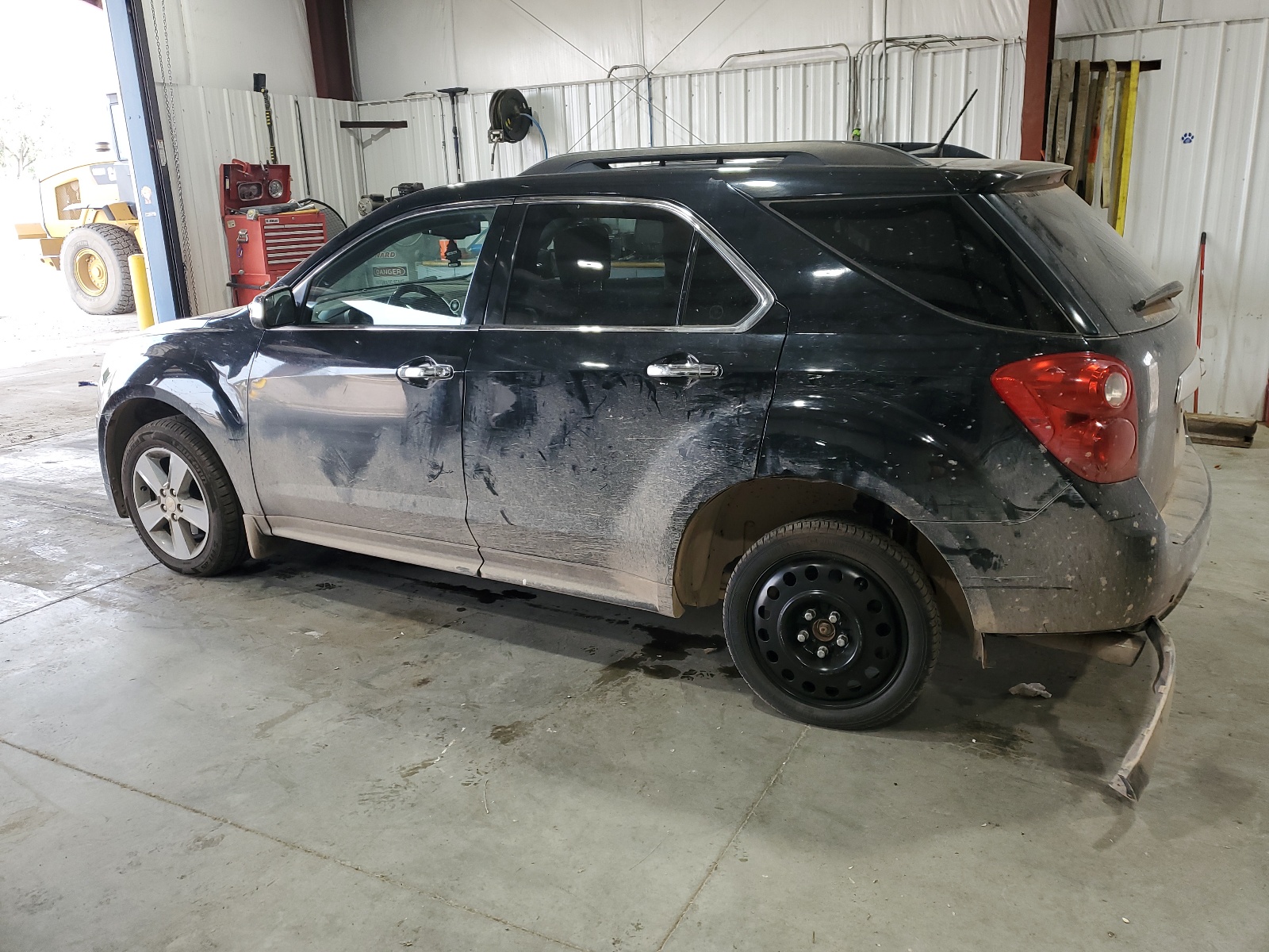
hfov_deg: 67.3
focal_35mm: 26
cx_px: 634
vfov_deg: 53.1
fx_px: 953
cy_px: 476
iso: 62
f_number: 1.5
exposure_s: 1/120
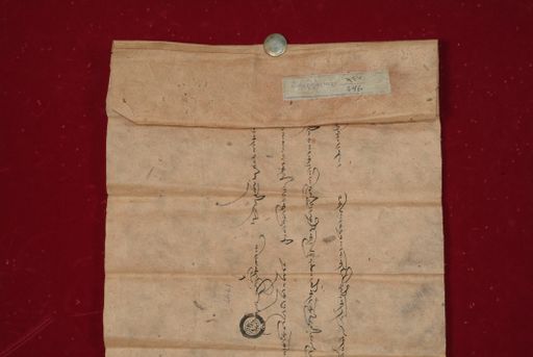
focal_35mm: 88
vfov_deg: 15.5
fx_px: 1312
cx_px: 266
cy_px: 178
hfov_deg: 23.0
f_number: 13
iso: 160
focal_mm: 59
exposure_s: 1/20
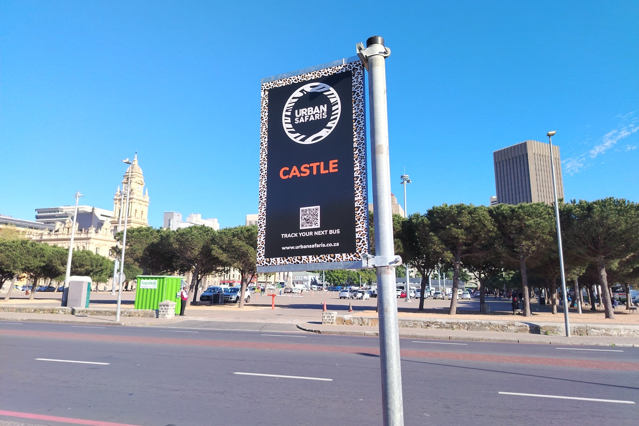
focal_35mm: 25
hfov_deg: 71.5
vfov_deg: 51.2
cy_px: 196
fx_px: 444
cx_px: 319
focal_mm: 5.25
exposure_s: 1/612
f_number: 1.75
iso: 100
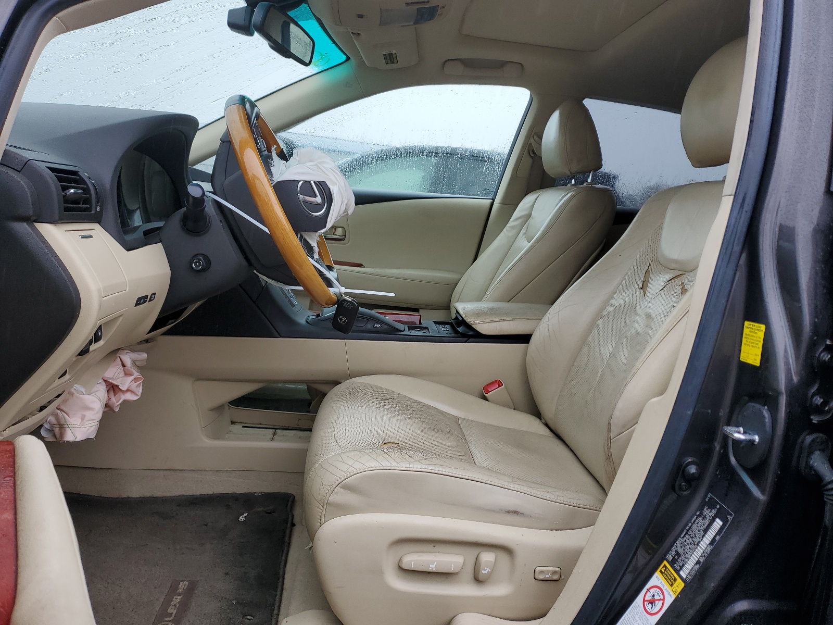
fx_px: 626
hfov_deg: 67.3
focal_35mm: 26
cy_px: 312
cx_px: 416
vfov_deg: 53.1
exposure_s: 1/141
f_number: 1.5
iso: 50
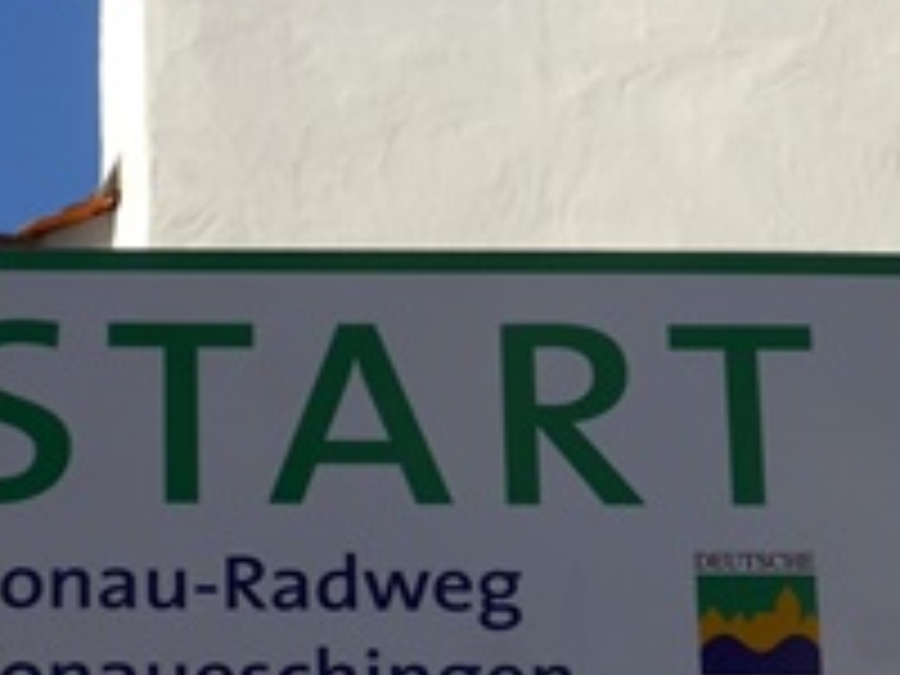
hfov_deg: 8.7
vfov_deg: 6.5
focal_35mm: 228
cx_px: 630
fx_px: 5928
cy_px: 477
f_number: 5.2
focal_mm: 24.3
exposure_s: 1/400
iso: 80
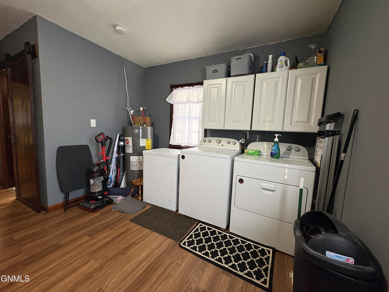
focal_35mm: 14
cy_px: 146
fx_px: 157
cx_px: 194
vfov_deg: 85.7
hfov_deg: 102.1
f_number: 2.2
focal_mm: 2.22
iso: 320
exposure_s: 1/60
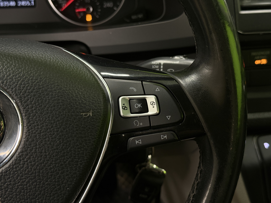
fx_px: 376
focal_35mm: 48
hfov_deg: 39.7
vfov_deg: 30.3
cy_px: 102
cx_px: 136
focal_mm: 6.76
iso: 200
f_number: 1.78
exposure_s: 1/33
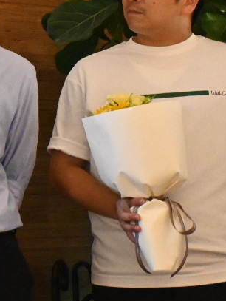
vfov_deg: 14.8
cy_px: 49
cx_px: -212
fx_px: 1146
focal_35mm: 132
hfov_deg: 10.4
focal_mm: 23
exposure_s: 1/40
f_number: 4.2
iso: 8000
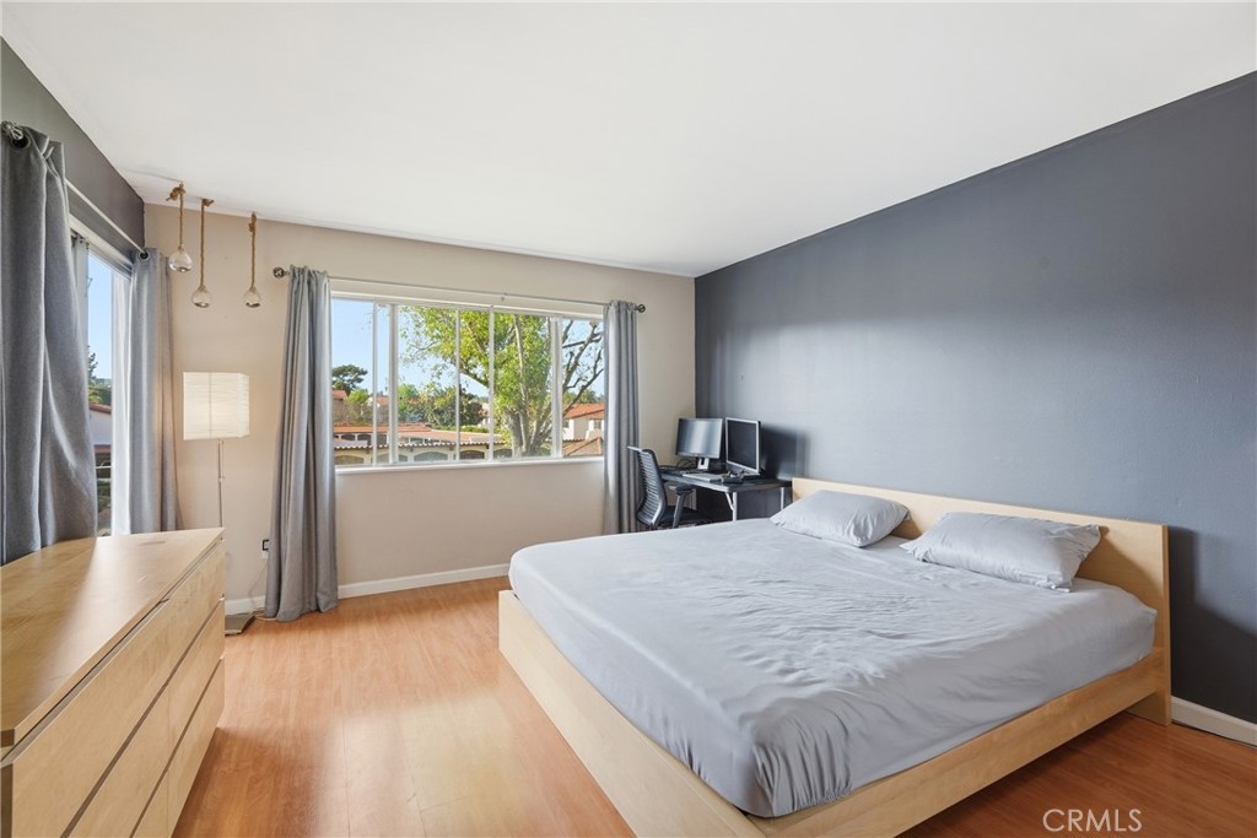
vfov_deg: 73.8
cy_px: 419
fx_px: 559
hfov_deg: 96.7
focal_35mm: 16
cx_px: 628
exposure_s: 1/200
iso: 250
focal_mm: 16
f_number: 9
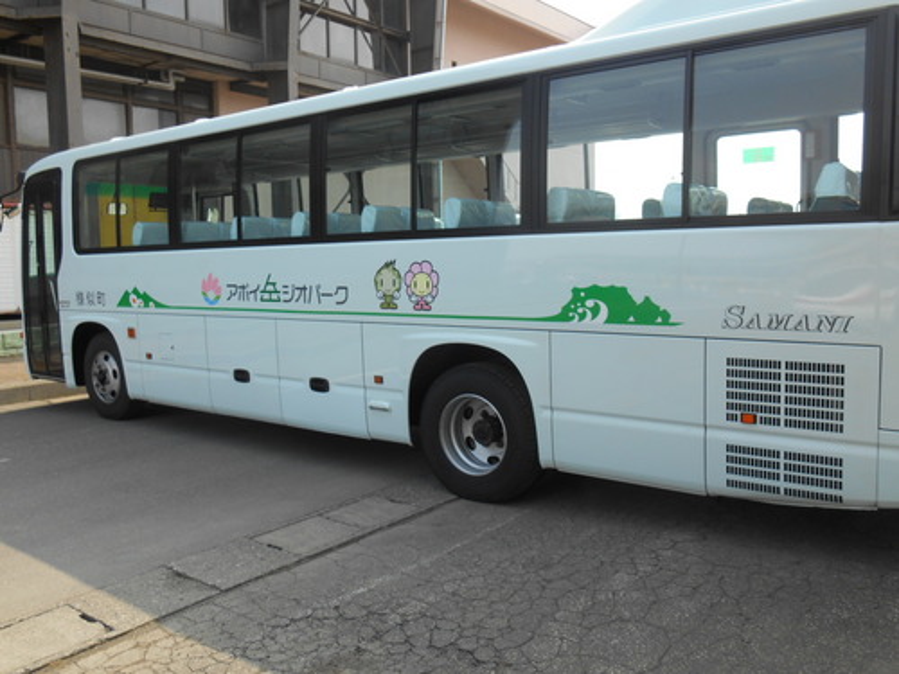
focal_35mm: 31
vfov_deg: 45.4
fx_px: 805
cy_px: 337
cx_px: 450
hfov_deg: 58.4
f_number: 3.6
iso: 80
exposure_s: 1/320
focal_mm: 5.5
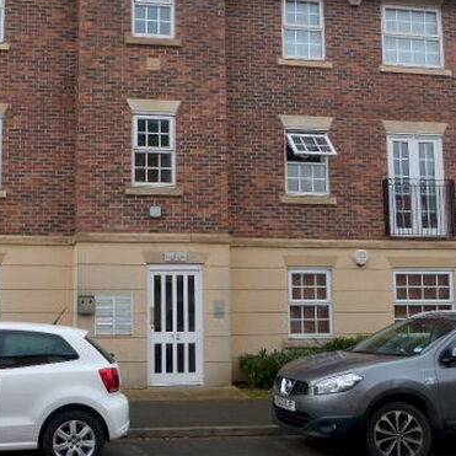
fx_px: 596
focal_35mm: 40
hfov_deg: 40.5
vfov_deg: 41.8
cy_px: 240
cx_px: 108
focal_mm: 4.3
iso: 100
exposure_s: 1/160
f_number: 4
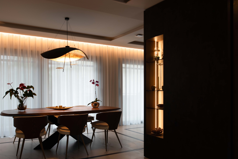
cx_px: 115
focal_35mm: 29
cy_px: 88
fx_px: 192
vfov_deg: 44.9
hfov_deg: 63.6
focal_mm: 24
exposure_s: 1/10
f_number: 8
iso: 100
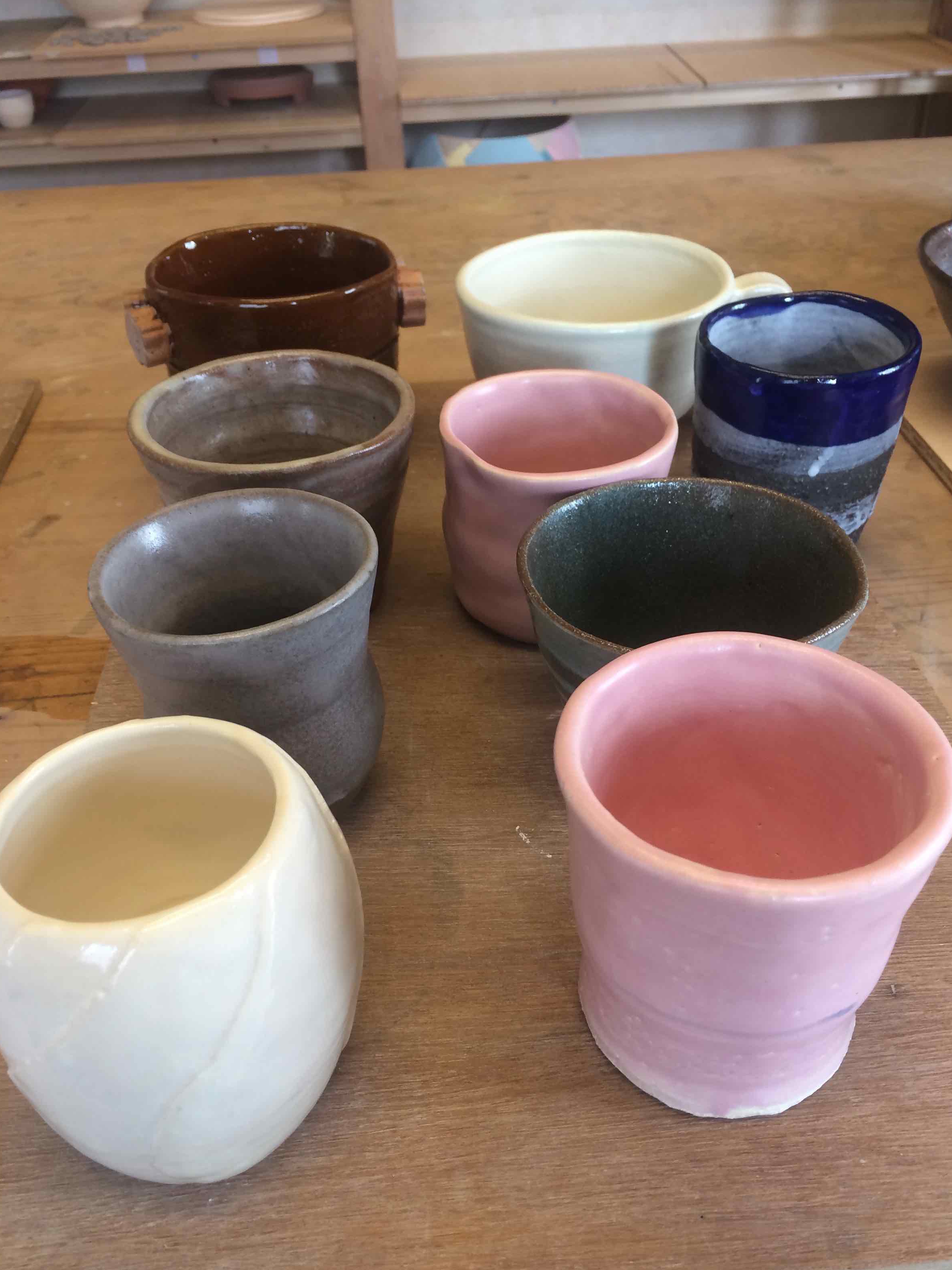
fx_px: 1100
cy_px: 648
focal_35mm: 30
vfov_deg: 60.0
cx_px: 482
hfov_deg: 46.8
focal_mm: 4.15
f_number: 2.2
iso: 50
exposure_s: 1/30
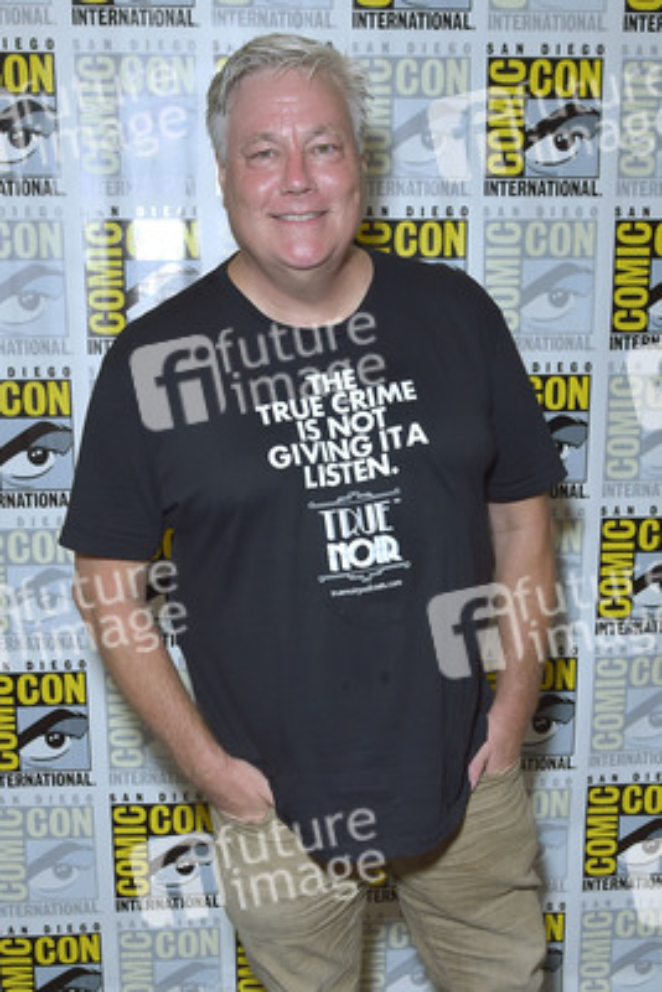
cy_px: 496
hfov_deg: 43.6
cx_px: 331
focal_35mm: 30
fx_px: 827
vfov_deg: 61.9
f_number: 6.3
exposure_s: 1/250
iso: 800
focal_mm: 30
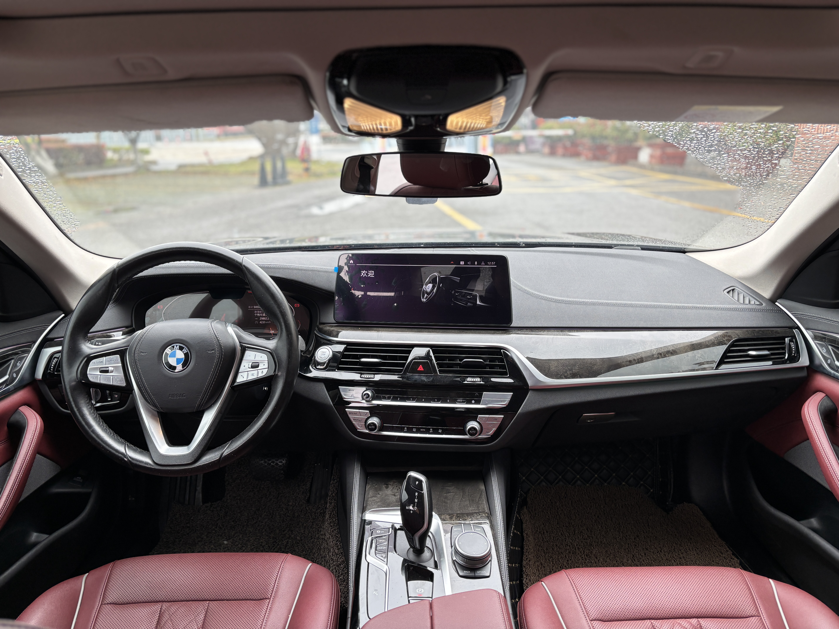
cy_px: 314
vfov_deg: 53.1
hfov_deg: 67.3
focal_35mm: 26
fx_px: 630
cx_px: 420
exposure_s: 1/81
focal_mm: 5.96
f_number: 1.6
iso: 80
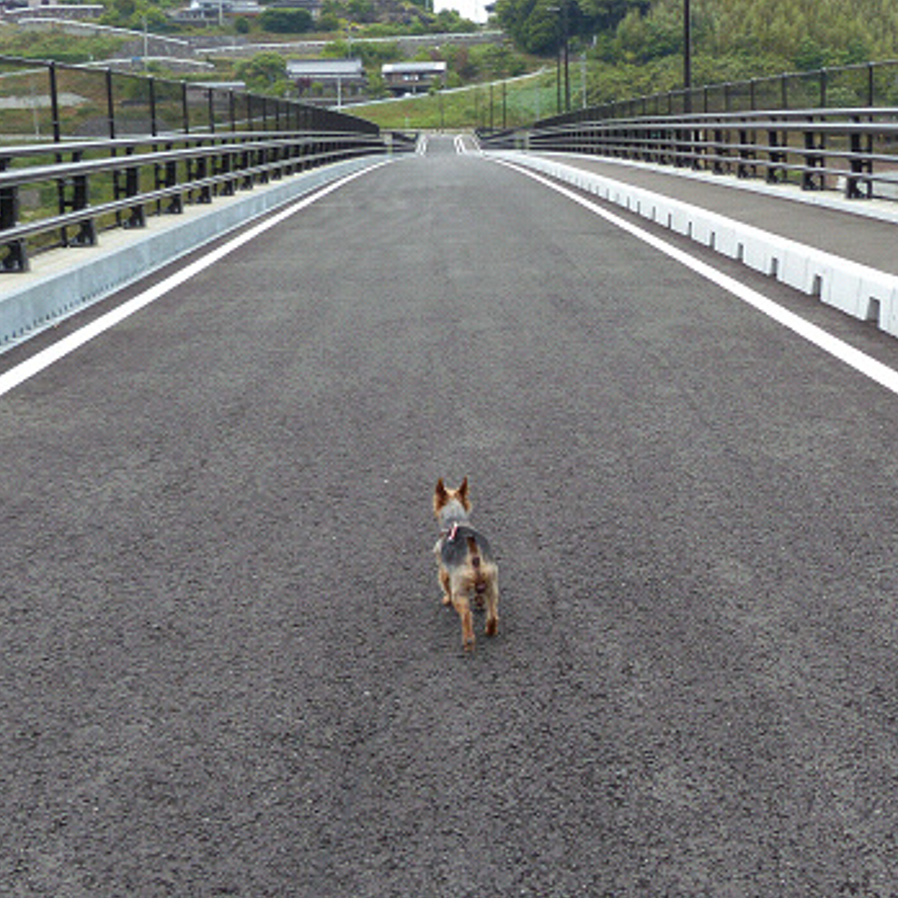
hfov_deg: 36.0
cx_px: 523
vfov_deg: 36.1
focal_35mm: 47
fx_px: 1379
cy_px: 430
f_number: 4
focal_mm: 6.3
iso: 100
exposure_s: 1/320
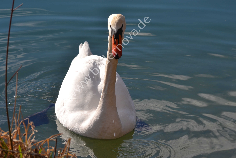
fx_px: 1200
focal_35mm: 183
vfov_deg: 7.5
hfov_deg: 11.2
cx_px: 118
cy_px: 79
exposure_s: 1/200
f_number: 10
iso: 100
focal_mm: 122
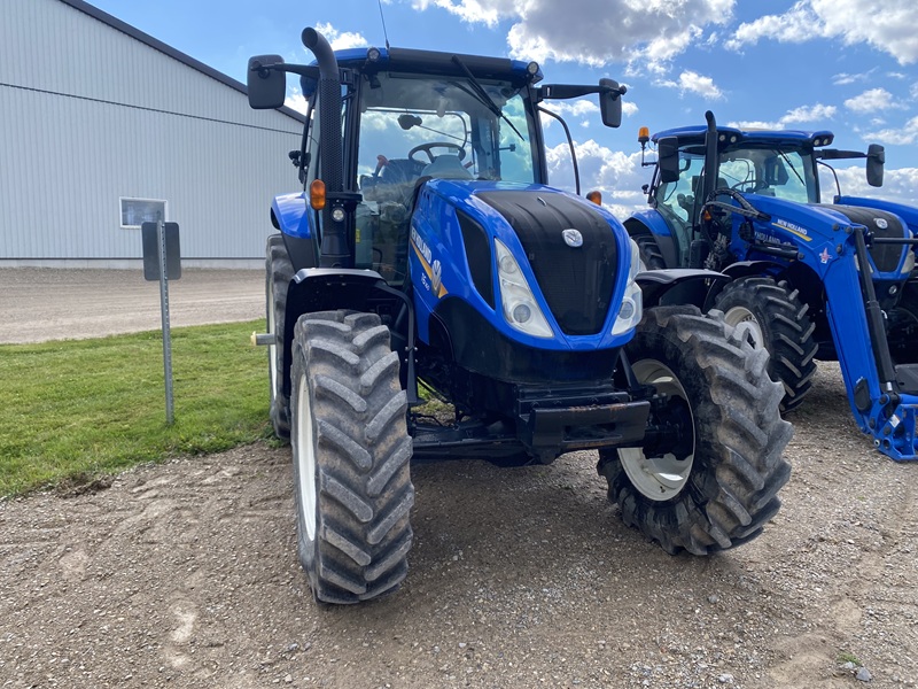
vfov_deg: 53.1
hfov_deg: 67.3
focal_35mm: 26
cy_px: 344
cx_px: 459
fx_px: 690
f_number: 1.8
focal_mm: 4.25
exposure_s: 1/1206
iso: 32
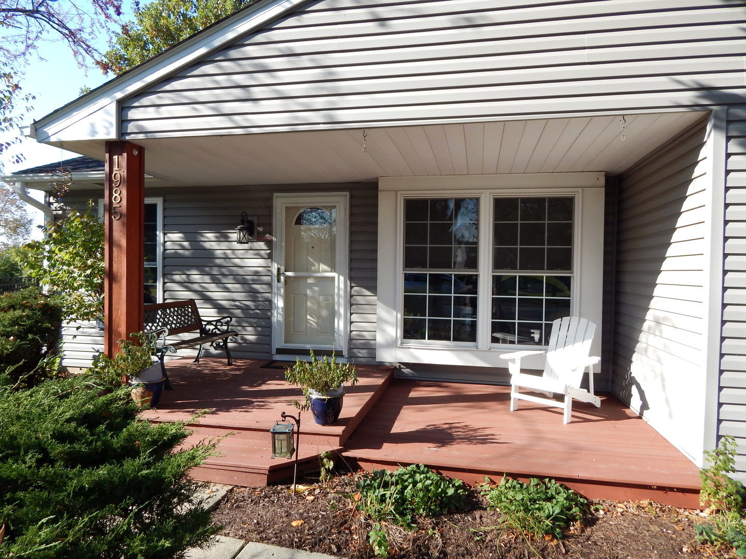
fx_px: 474
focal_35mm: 22
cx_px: 373
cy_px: 280
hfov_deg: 76.4
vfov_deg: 61.1
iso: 125
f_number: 3
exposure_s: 1/500
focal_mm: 4
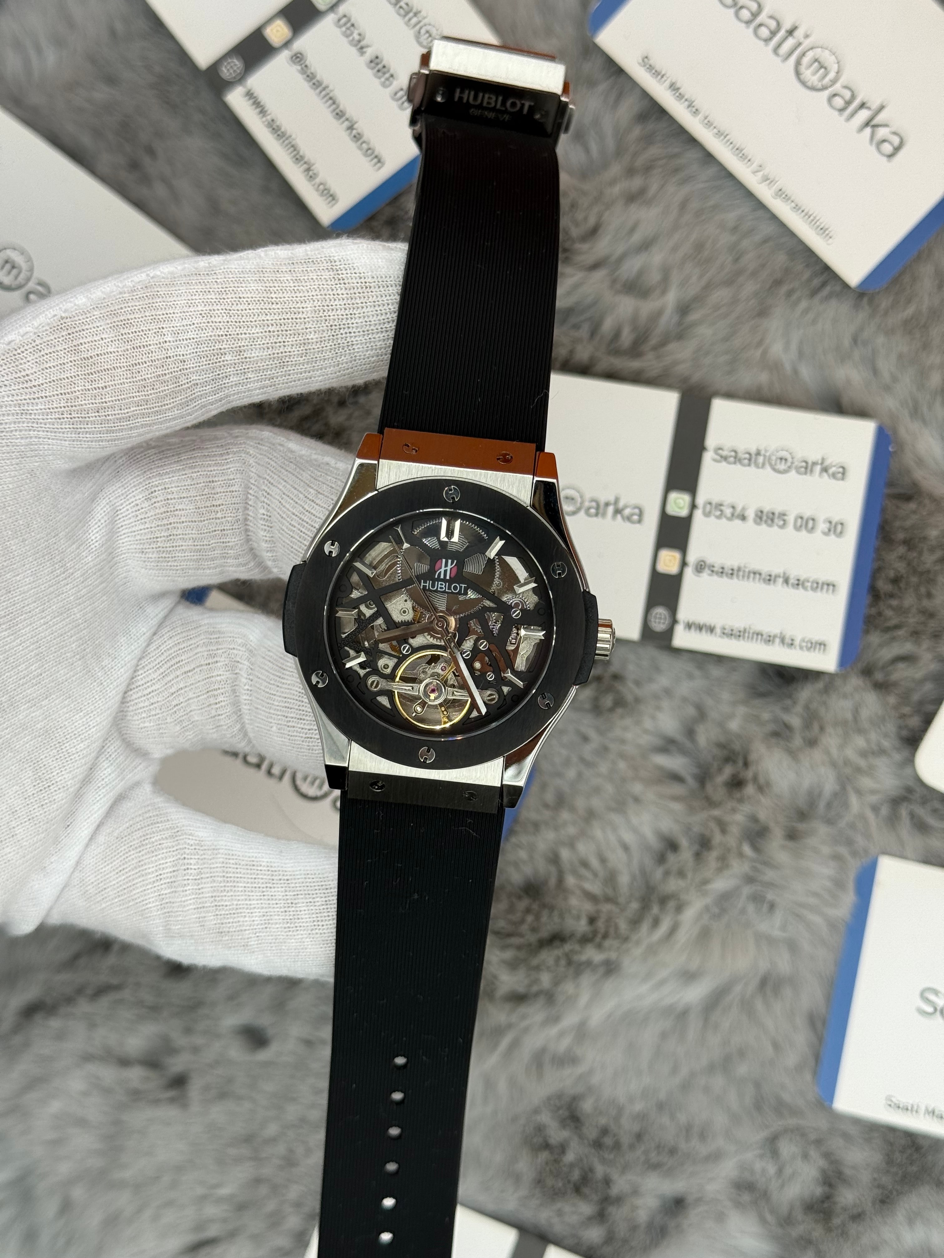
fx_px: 1745
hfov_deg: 30.3
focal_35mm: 48
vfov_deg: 39.7
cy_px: 629
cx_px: 472
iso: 64
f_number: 1.78
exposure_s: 1/712
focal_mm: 6.76
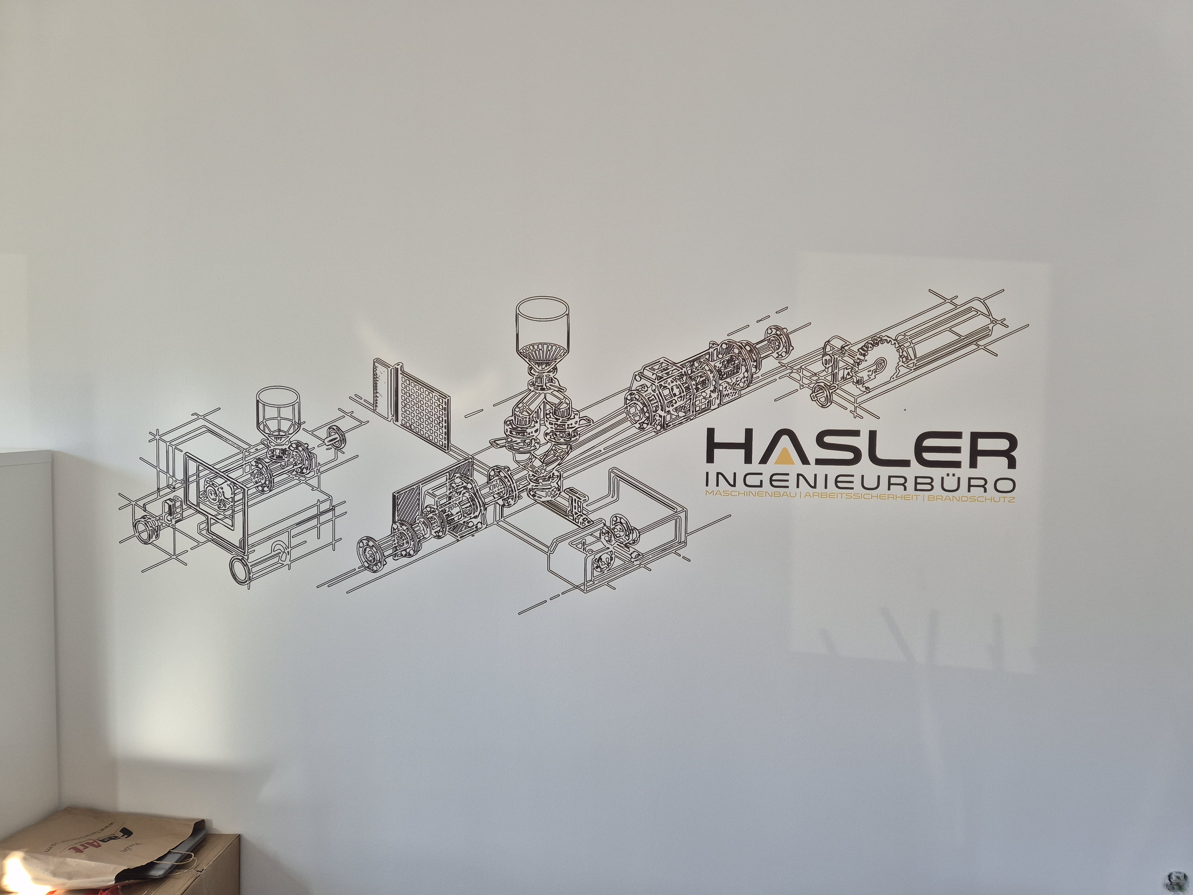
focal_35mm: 23
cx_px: 596
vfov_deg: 58.9
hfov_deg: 73.9
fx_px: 793
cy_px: 448
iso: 80
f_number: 1.8
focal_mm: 5.4
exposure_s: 1/180
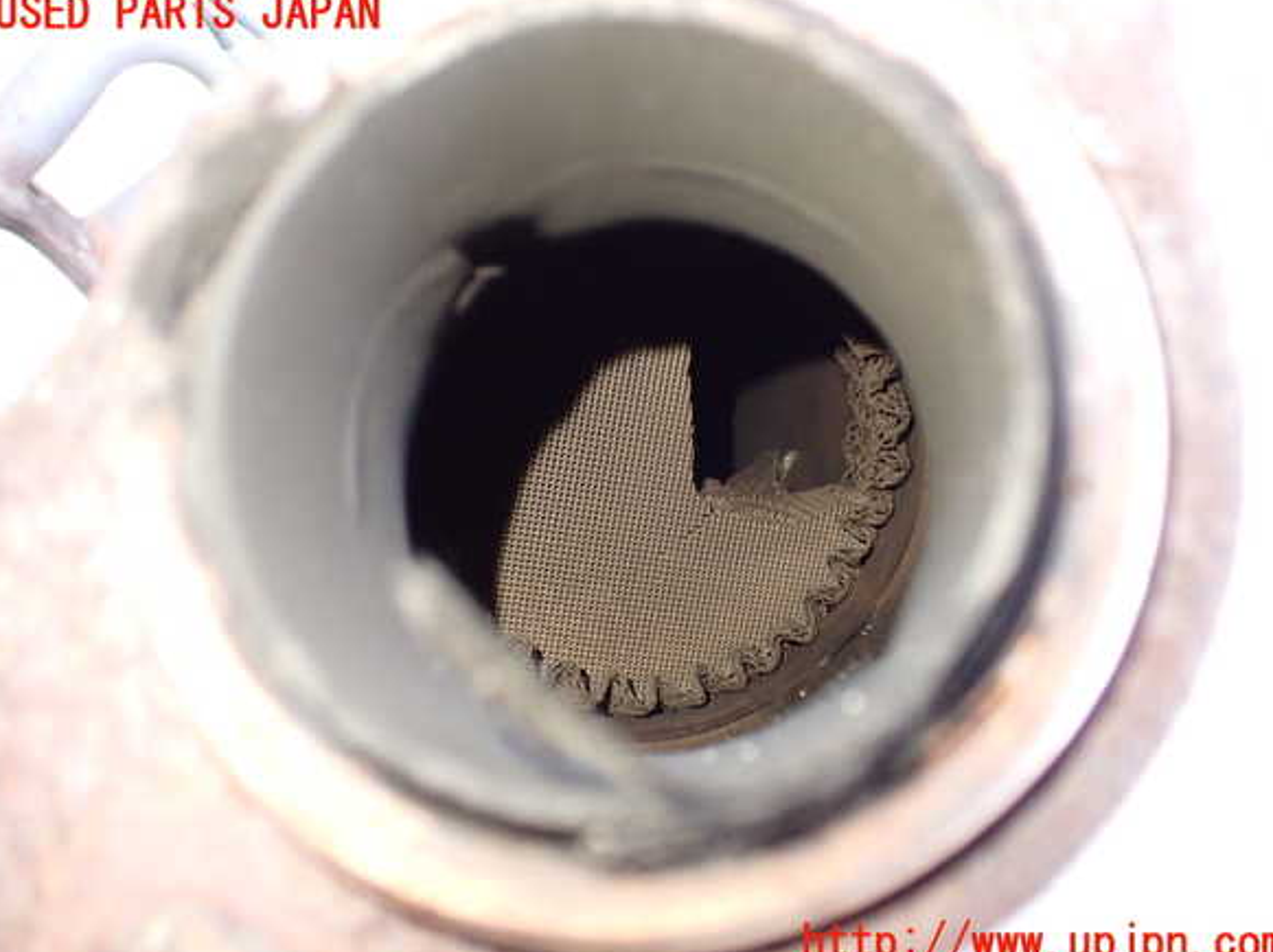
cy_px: 479
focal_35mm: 31
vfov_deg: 45.4
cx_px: 640
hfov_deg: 58.4
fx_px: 1139
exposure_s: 1/40
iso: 800
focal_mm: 5.4
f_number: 2.3
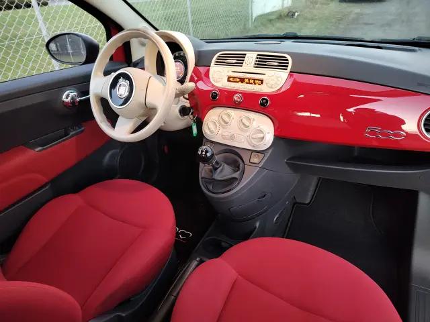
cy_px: 161
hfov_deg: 73.9
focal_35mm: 23
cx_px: 215
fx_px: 286
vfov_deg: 58.9
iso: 881
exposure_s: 1/25
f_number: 1.8
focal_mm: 5.56
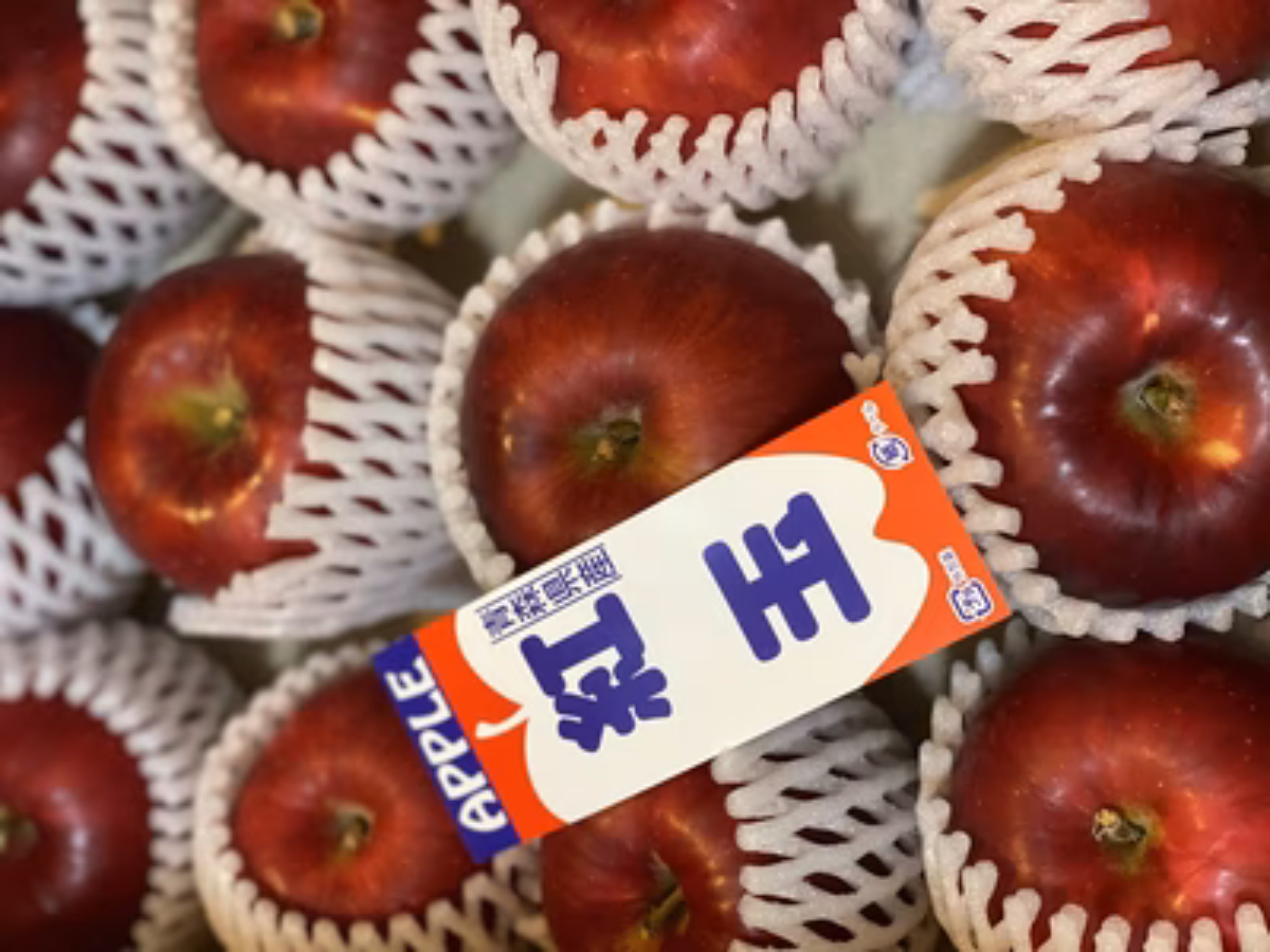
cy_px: 476
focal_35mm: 52
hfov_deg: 36.8
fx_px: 1908
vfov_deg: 28.0
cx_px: 635
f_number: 2
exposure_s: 1/40
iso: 320
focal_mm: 6
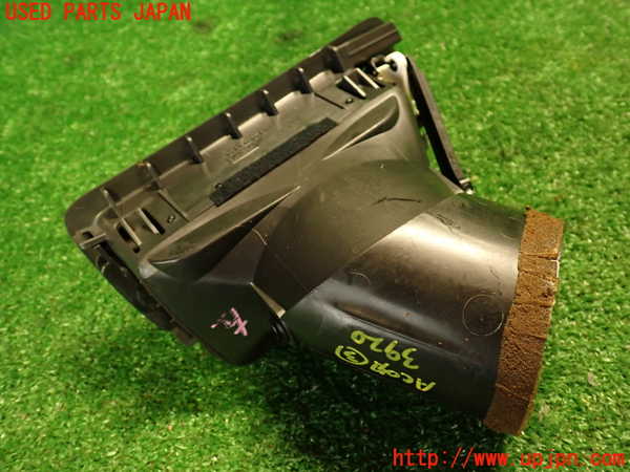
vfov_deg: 44.2
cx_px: 315
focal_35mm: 32
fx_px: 582
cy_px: 236
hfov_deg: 56.8
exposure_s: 1/30
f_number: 2.4
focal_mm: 5.79
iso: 640
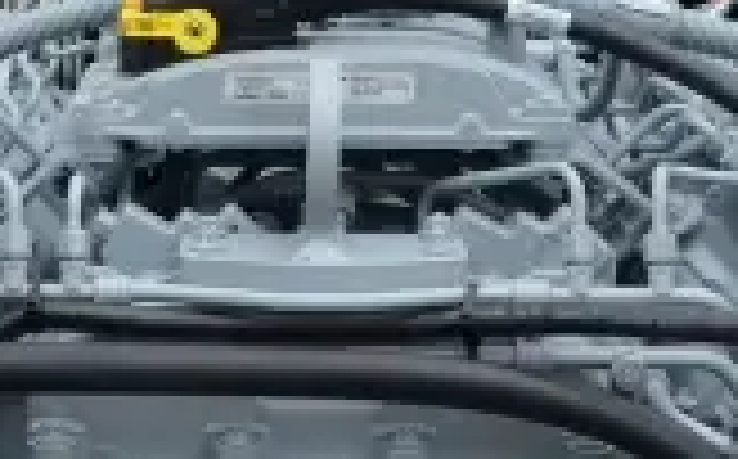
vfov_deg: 8.3
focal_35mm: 156
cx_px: 292
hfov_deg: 13.4
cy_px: 14
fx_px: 3143
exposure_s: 1/160
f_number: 6.3
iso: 250
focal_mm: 21
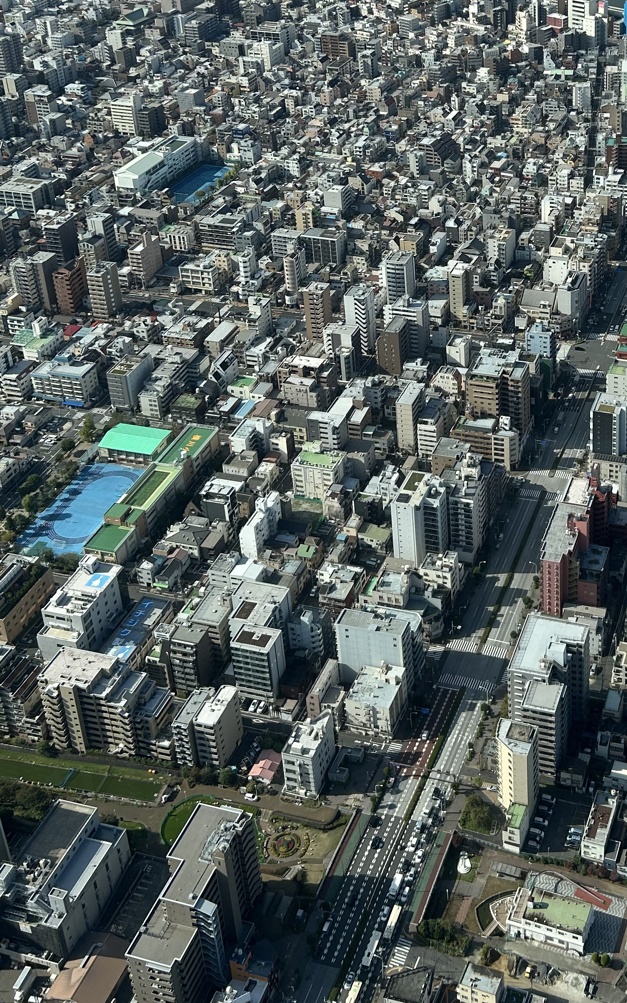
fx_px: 1258
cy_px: 213
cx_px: 549
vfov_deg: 41.8
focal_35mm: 46
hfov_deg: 27.1
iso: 50
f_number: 1.5
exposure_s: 1/2841
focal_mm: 5.7
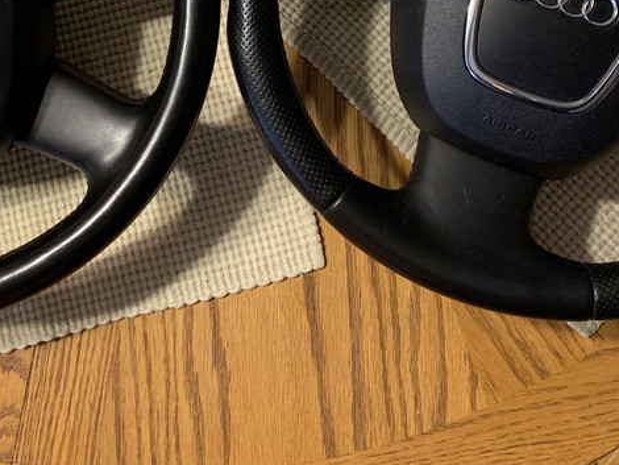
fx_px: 1056
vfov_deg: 24.1
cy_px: 34
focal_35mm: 59
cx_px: 227
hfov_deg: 32.5
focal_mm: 4.25
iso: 250
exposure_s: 1/60
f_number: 1.8
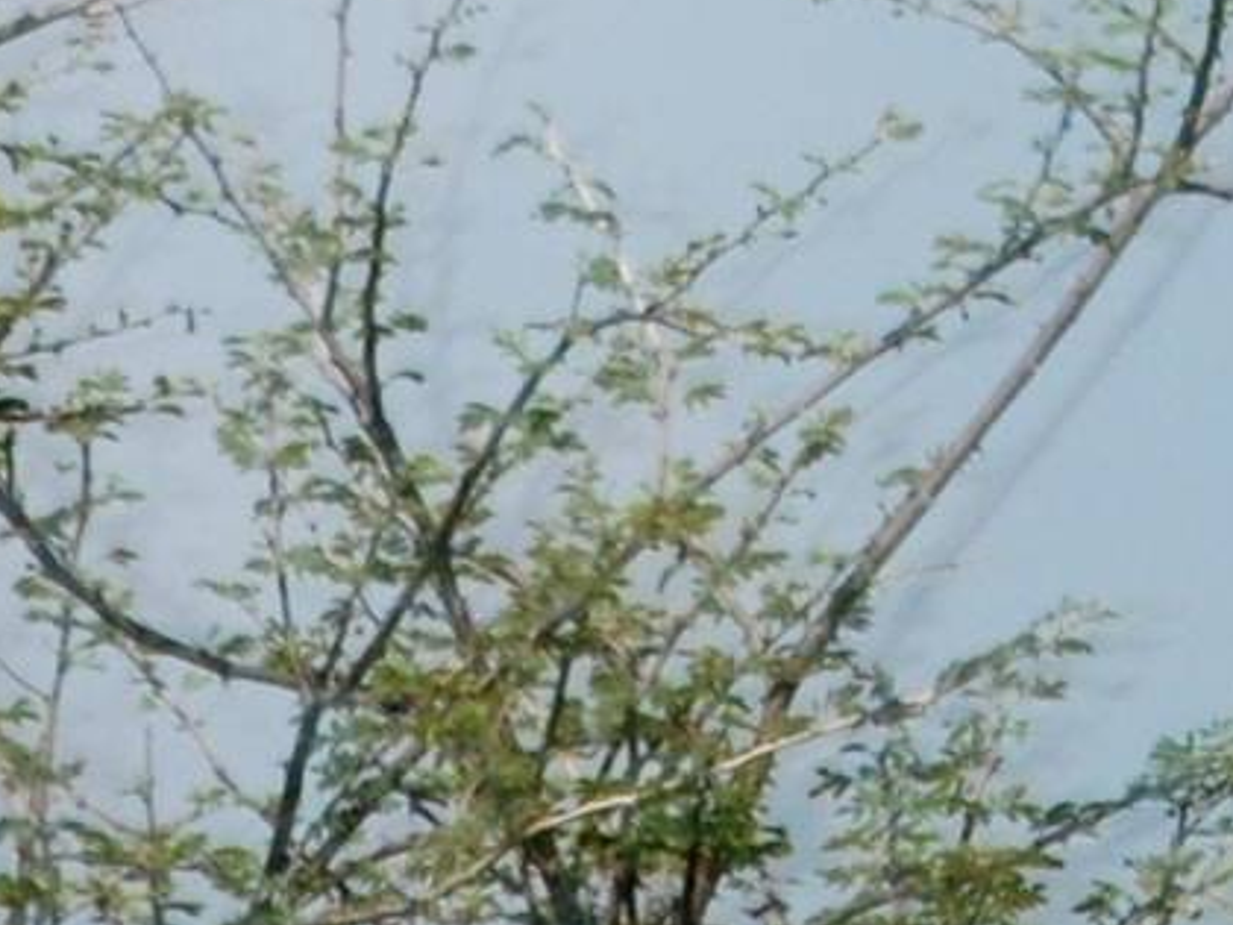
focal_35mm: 2752
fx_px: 98024
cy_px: -401
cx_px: 734
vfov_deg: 0.5
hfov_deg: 0.7
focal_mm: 500
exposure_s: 1/800
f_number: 6.3
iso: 200
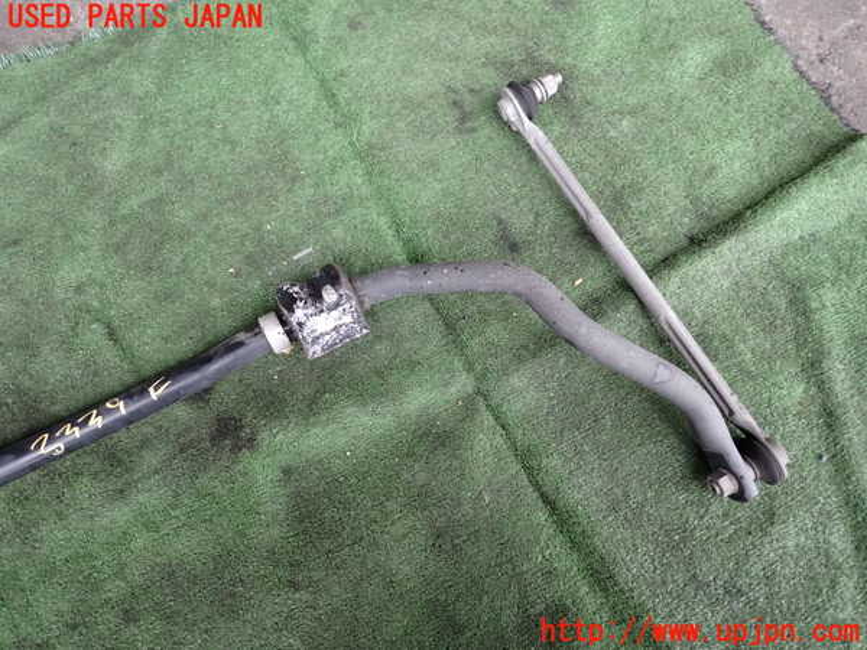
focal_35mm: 25
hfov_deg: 69.4
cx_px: 434
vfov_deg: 54.9
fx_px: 626
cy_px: 325
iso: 200
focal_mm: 4.5
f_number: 2
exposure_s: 1/100
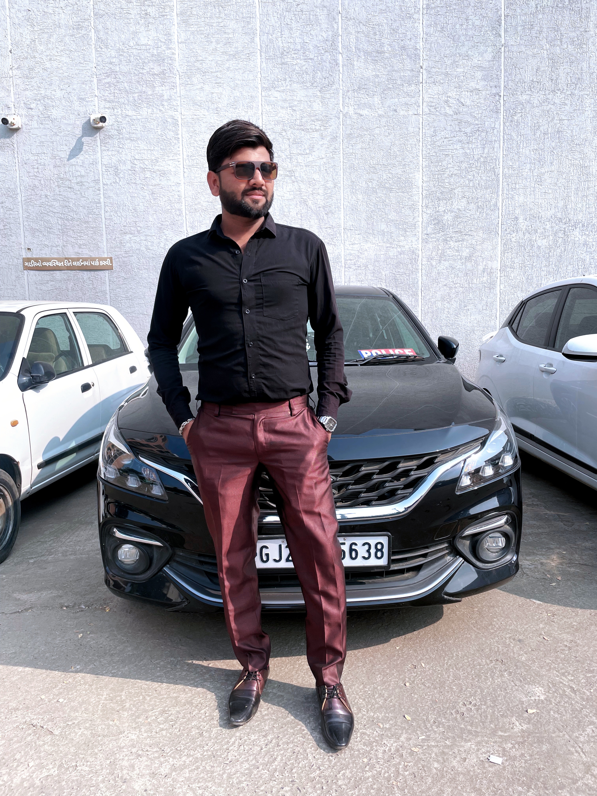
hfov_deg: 53.1
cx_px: 298
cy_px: 398
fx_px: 598
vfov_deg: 67.3
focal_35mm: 26
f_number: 1.6
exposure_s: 1/1715
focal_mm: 4.2
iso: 32
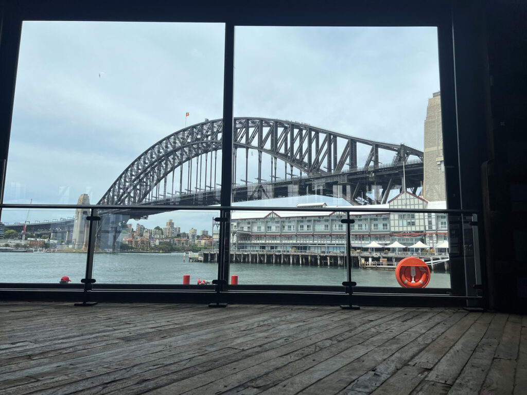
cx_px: 264
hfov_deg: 67.3
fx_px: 396
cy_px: 198
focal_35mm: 26
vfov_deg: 53.1
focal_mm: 5.7
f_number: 1.5
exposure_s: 1/5076
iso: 50
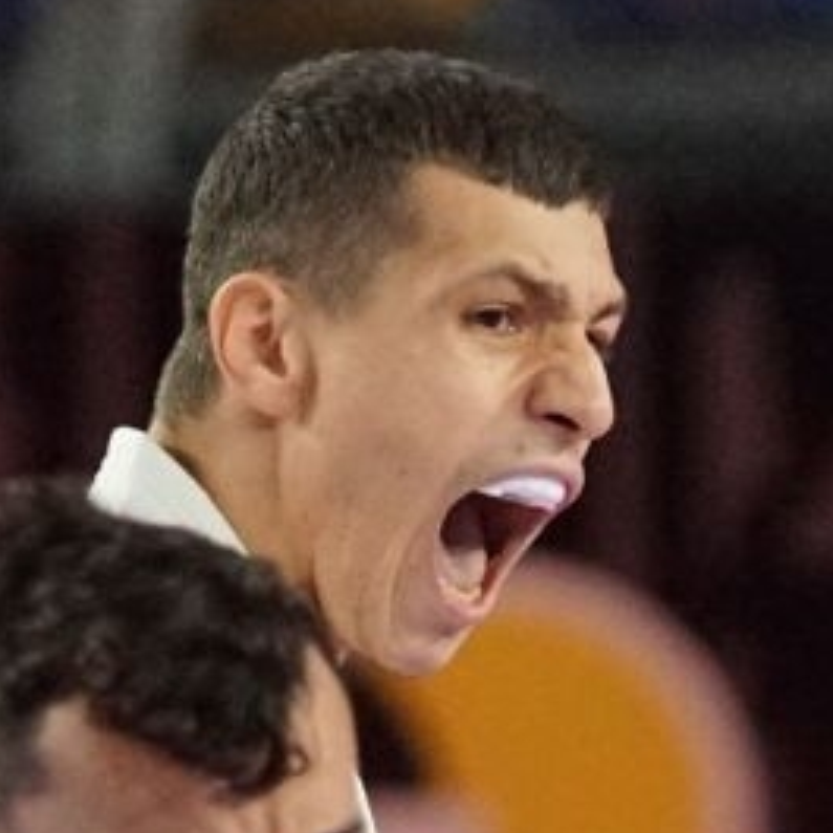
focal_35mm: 1300
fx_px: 35393
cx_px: 195
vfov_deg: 1.3
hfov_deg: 1.3
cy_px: 500
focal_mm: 150
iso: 3200
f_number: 2.8
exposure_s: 1/2000
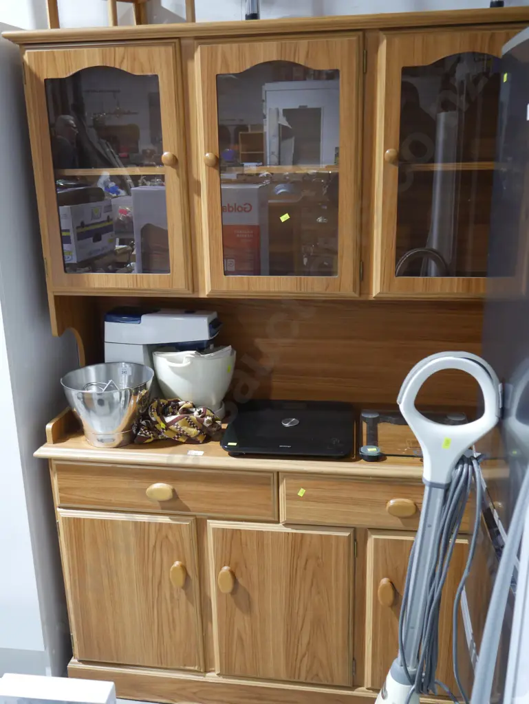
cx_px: 264
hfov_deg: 41.8
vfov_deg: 53.9
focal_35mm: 34
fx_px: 692
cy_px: 352
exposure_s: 1/60
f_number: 4
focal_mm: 17
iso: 1250
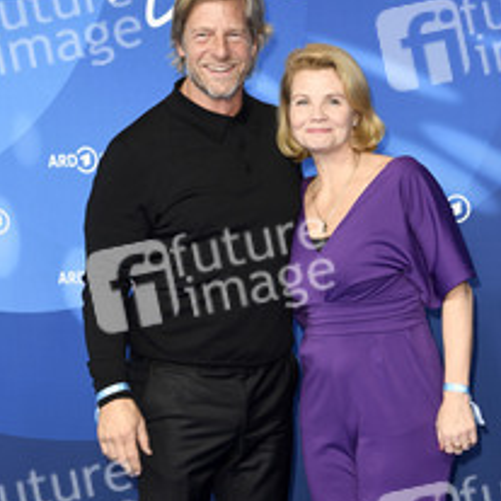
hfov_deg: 18.9
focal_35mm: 92
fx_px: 1506
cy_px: 397
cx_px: 281
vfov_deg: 18.7
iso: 800
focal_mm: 56
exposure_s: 1/320
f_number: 4
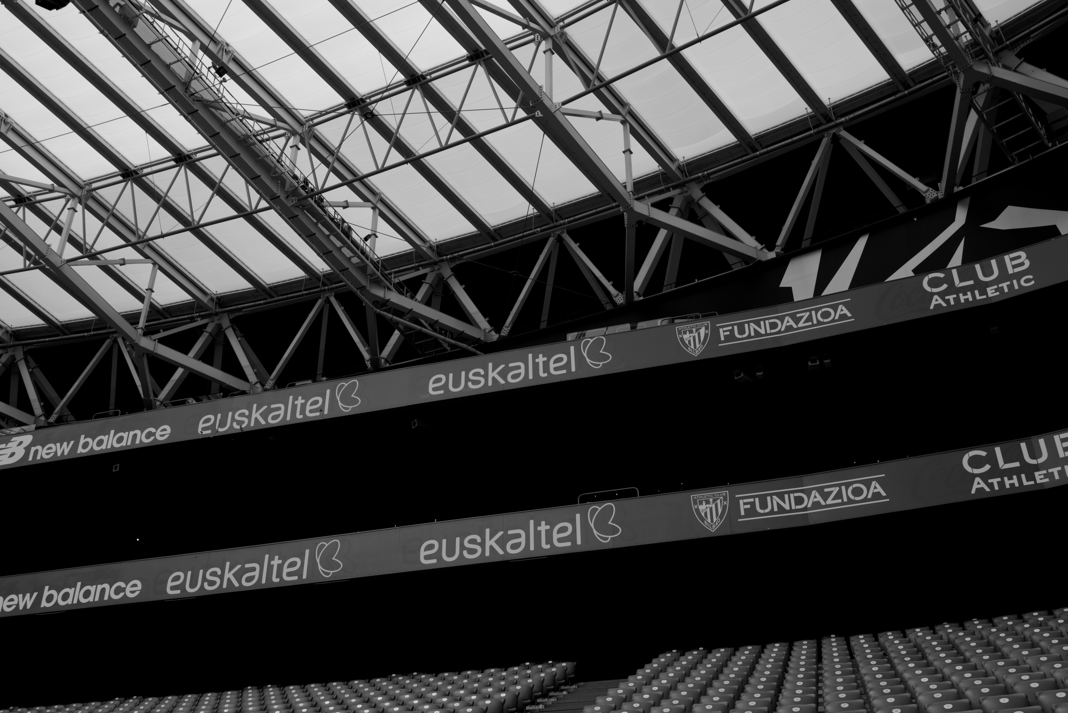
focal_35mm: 37
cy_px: 414
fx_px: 1098
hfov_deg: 51.9
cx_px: 514
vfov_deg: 35.9
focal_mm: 28
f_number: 7.1
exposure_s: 1/125
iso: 200
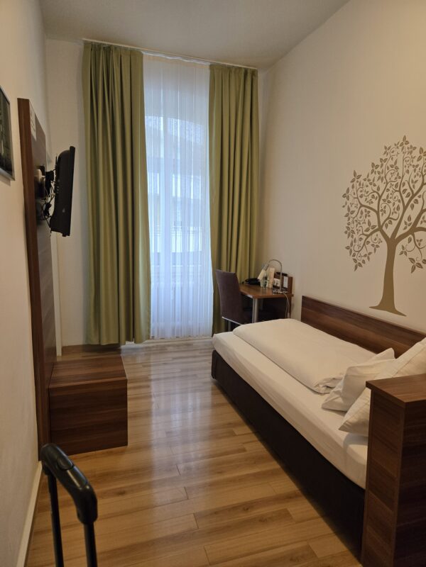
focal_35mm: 23
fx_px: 377
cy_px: 284
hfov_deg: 58.9
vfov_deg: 73.9
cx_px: 213
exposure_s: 1/120
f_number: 1.8
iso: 320
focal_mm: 5.4
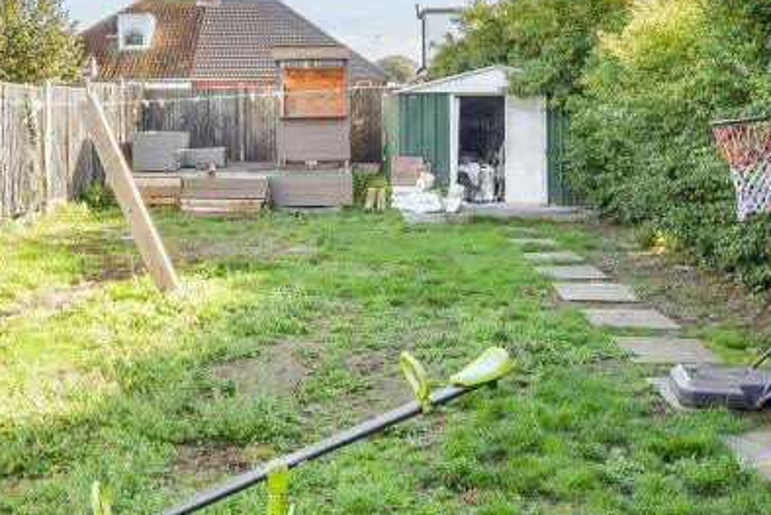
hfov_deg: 49.5
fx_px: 836
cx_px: 352
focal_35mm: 39
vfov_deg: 33.3
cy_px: 109
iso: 160
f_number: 8
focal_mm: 10
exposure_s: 1/50
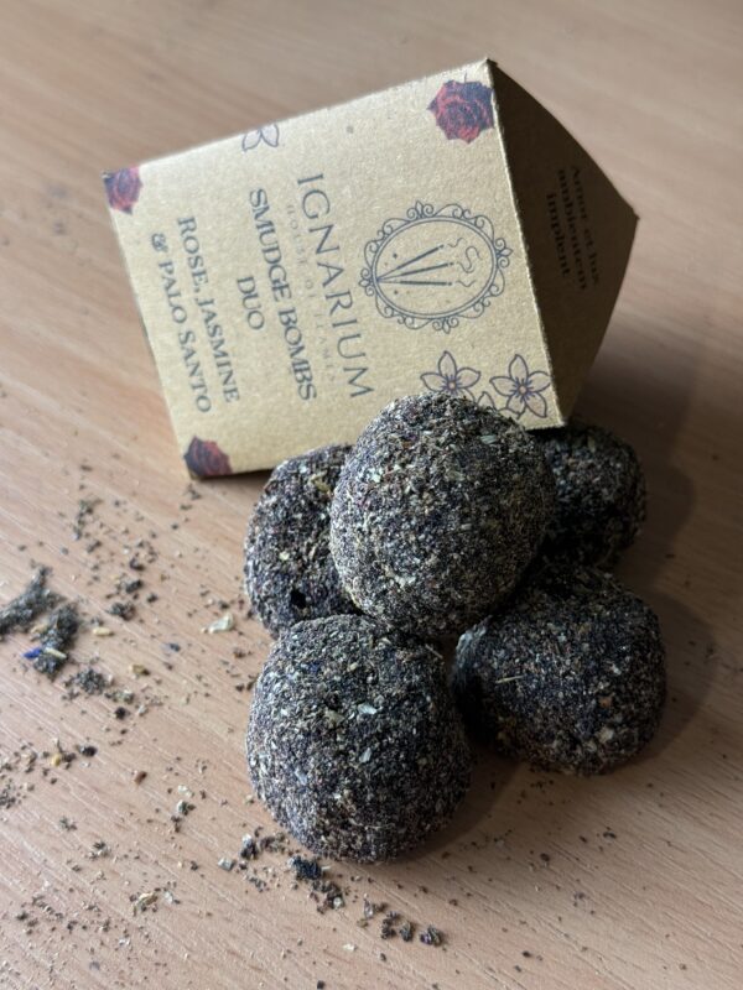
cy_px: 495
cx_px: 372
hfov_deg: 30.3
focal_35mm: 48
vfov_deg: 39.7
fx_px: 1374
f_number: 1.78
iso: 80
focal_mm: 6.76
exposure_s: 1/100
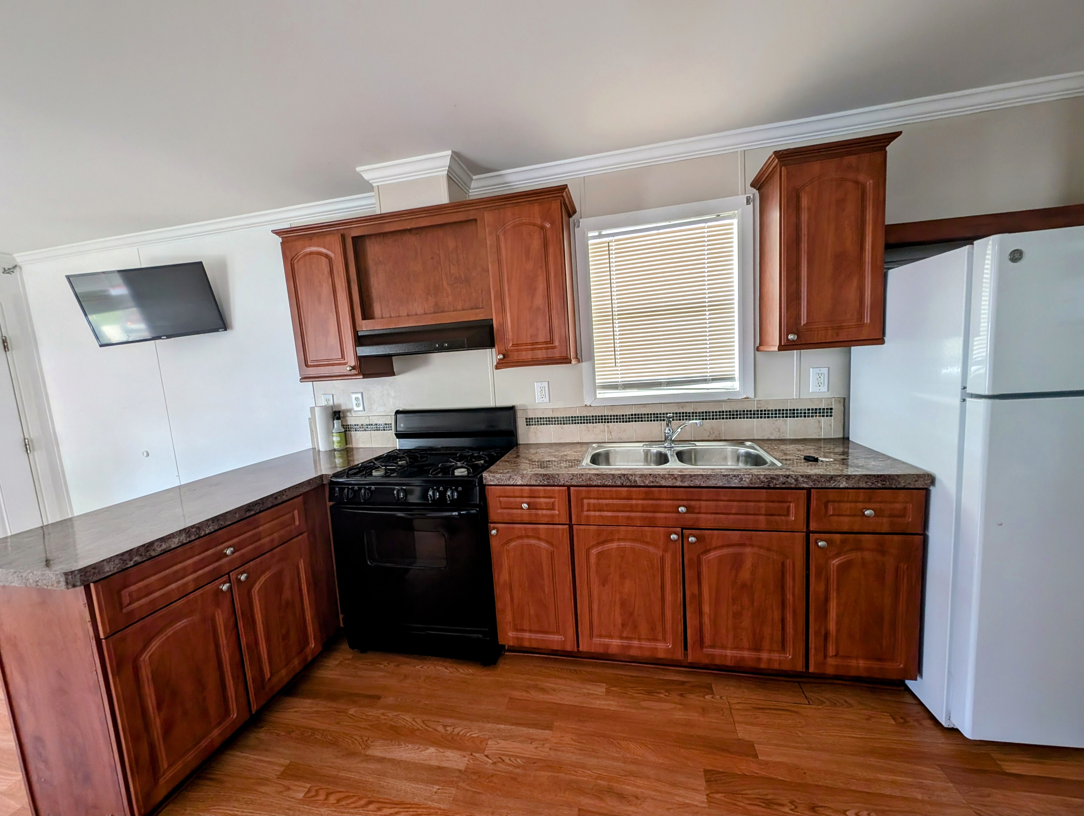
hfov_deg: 110.5
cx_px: 542
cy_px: 408
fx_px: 376
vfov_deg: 94.6
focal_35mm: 12
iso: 78
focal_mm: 2.23
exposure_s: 1/31.6
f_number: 1.95
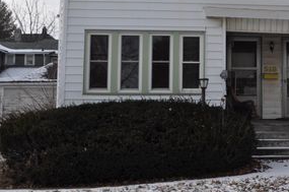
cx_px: 237
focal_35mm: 79
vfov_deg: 17.0
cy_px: 27
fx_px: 633
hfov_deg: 25.2
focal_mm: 30
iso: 200
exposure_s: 1/320
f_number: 9
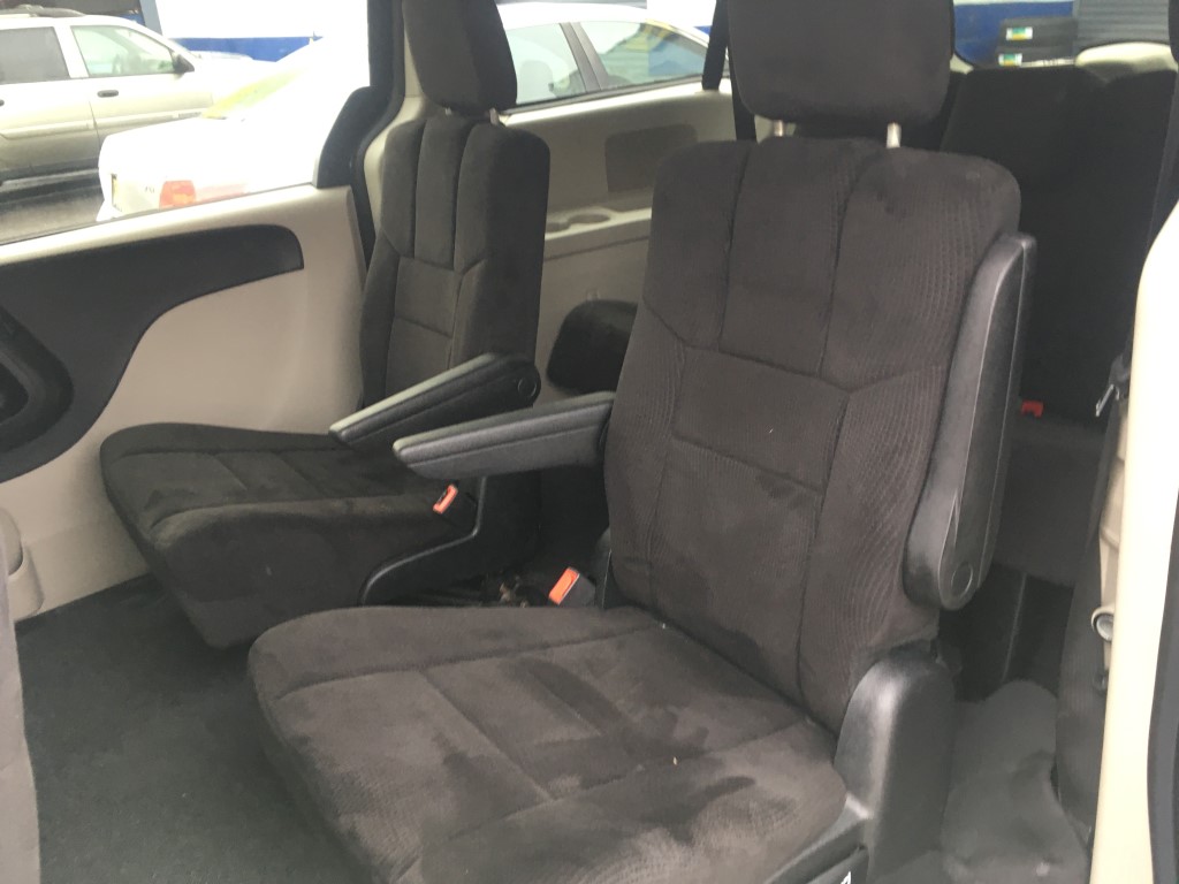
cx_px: 590
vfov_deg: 48.2
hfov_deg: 61.7
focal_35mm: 29
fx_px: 988
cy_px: 442
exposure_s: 1/30
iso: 64
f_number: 2.2
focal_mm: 4.15
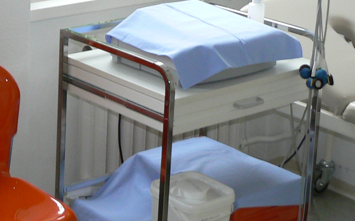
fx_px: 987
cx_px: -96
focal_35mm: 102
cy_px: -55
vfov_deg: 12.5
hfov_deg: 19.0
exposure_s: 1/30
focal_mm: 6
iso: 100
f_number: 2.8
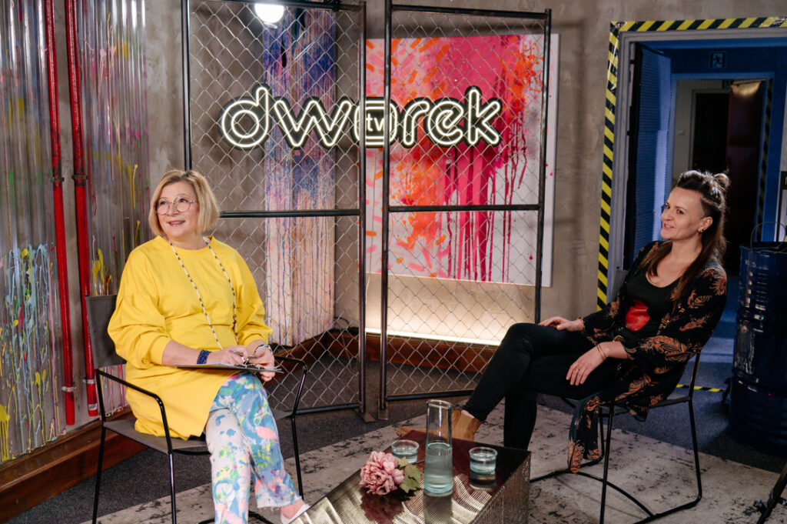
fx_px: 743
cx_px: 394
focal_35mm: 34
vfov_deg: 38.8
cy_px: 262
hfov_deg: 55.8
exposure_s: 1/800
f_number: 4
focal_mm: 34
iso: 3200
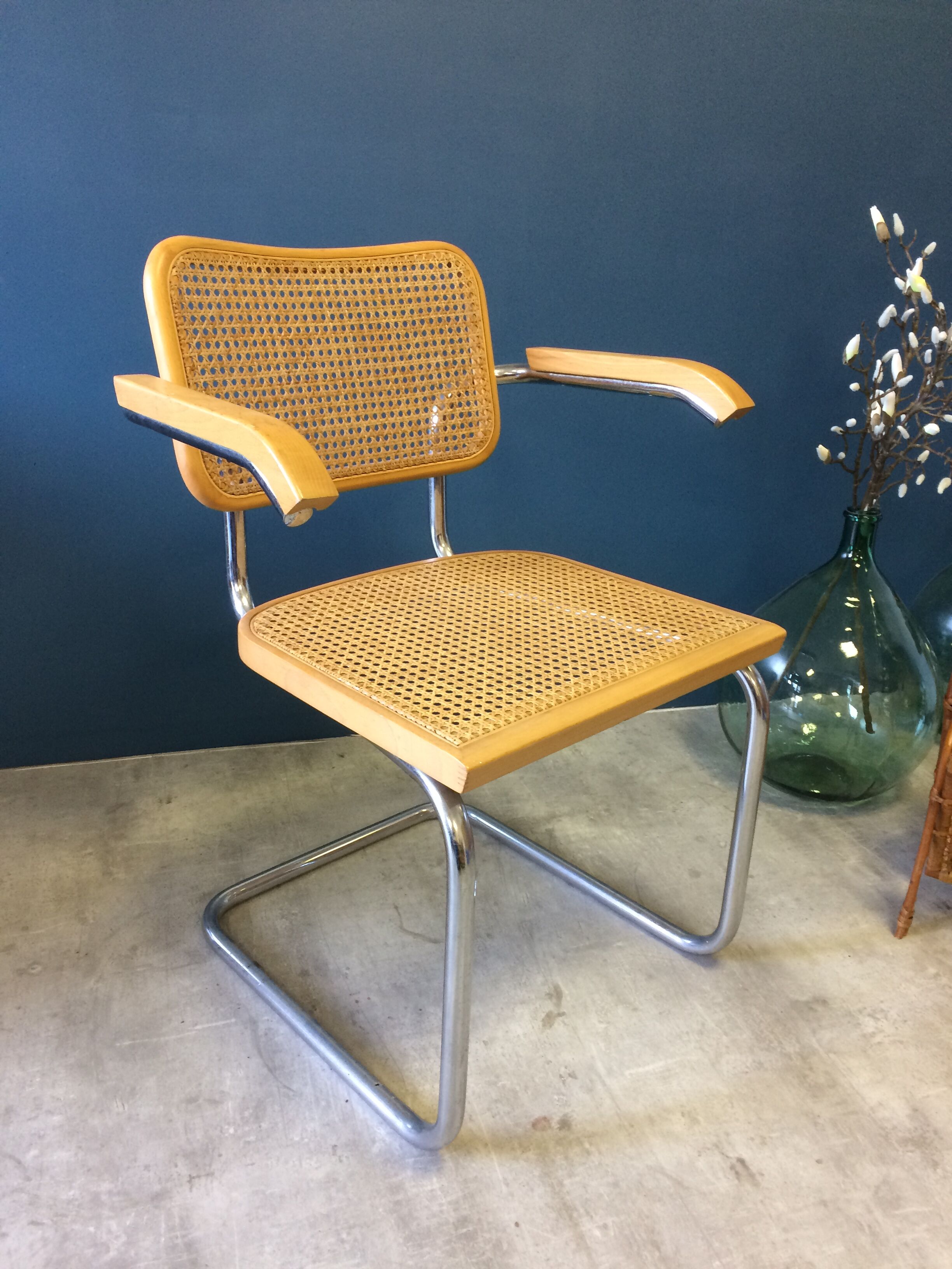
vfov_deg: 61.7
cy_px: 634
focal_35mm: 29
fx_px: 1063
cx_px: 476
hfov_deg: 48.2
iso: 160
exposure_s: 1/33
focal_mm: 4.15
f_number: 2.2
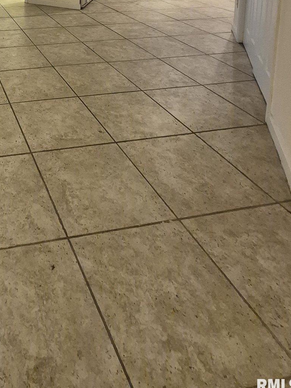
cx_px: -10
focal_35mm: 29
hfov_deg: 41.0
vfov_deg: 46.4
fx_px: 325
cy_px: -35
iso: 500
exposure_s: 1/60
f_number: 2.2
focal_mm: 1.74
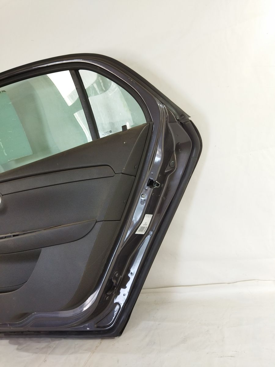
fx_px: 286
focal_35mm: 27
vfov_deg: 65.3
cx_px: 138
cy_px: 184
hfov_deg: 51.4
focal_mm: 4.71
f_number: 1.79
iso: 120
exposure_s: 1/50
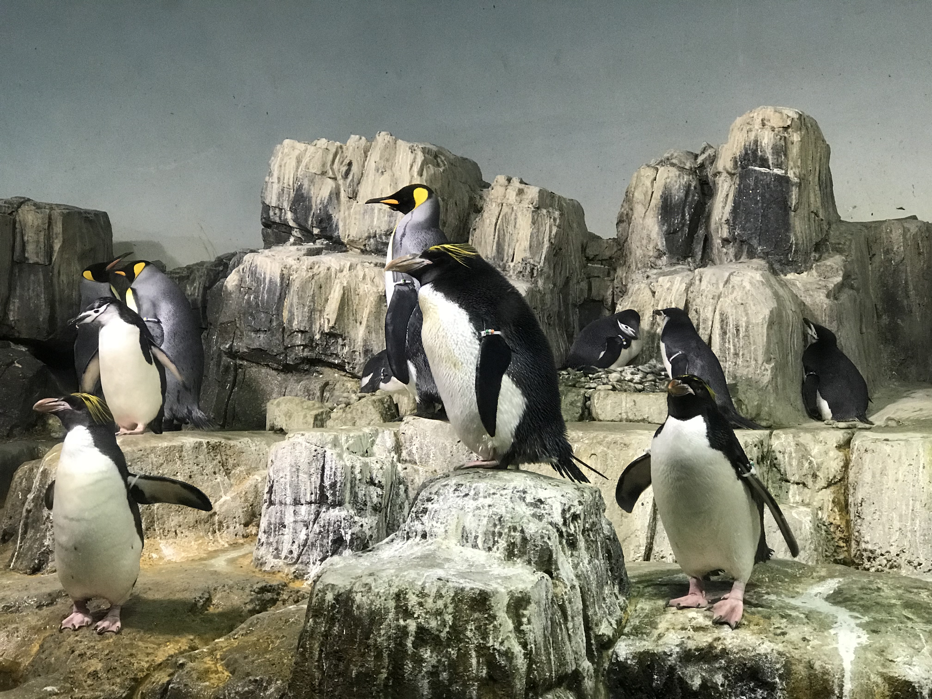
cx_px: 466
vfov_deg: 25.7
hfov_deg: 33.8
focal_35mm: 57
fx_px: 1535
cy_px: 350
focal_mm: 6.6
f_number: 2.8
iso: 125
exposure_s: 1/60
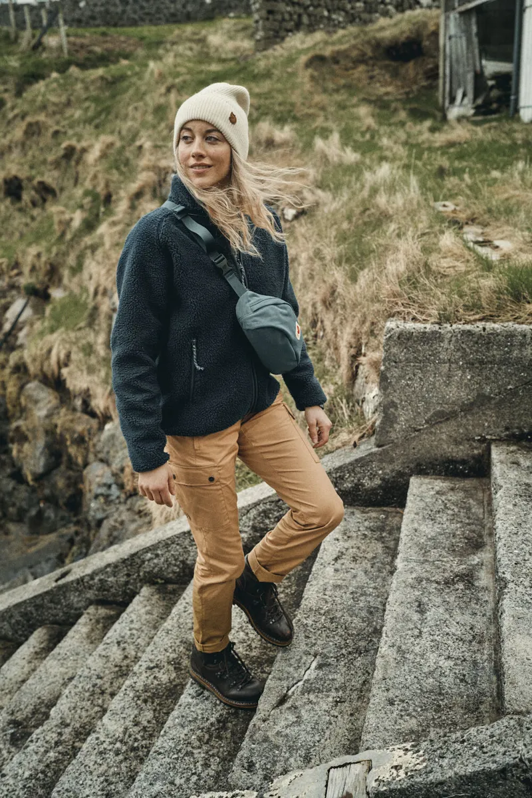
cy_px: 399
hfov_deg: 37.9
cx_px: 266
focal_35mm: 35
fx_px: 776
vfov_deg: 54.4
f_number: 3.5
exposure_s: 1/500
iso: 125
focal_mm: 35
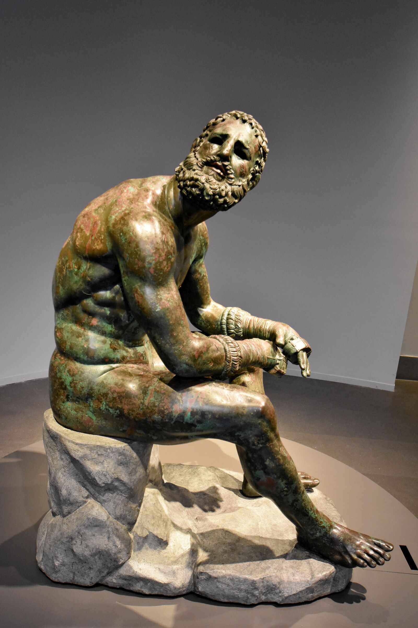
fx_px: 522
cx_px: 209
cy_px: 314
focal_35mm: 30
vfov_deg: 61.9
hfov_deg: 43.6
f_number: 4
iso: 2800
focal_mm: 20
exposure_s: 1/60
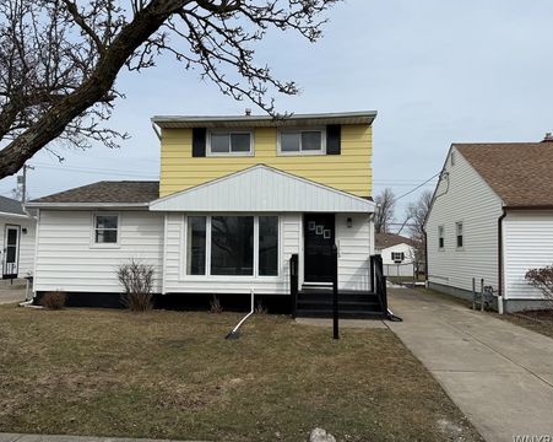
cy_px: 220
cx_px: 269
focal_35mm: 26
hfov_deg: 66.1
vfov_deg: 54.9
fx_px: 425
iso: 80
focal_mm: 6.76
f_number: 1.78
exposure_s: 1/6173
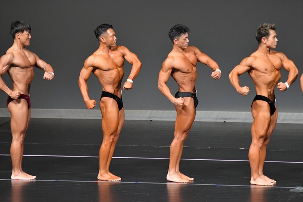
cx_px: 152
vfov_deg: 4.4
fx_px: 2650
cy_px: 101
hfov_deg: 6.5
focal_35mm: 315
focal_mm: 210
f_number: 5.6
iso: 5000
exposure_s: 1/400
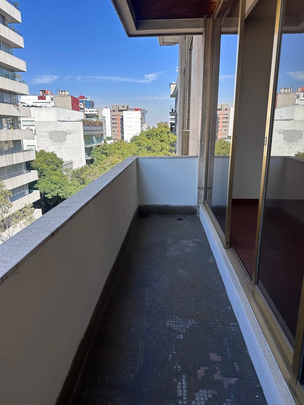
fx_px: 281
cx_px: 152
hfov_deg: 56.8
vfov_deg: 71.6
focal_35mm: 24
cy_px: 202
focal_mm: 6.86
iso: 80
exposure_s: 1/2028
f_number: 1.78
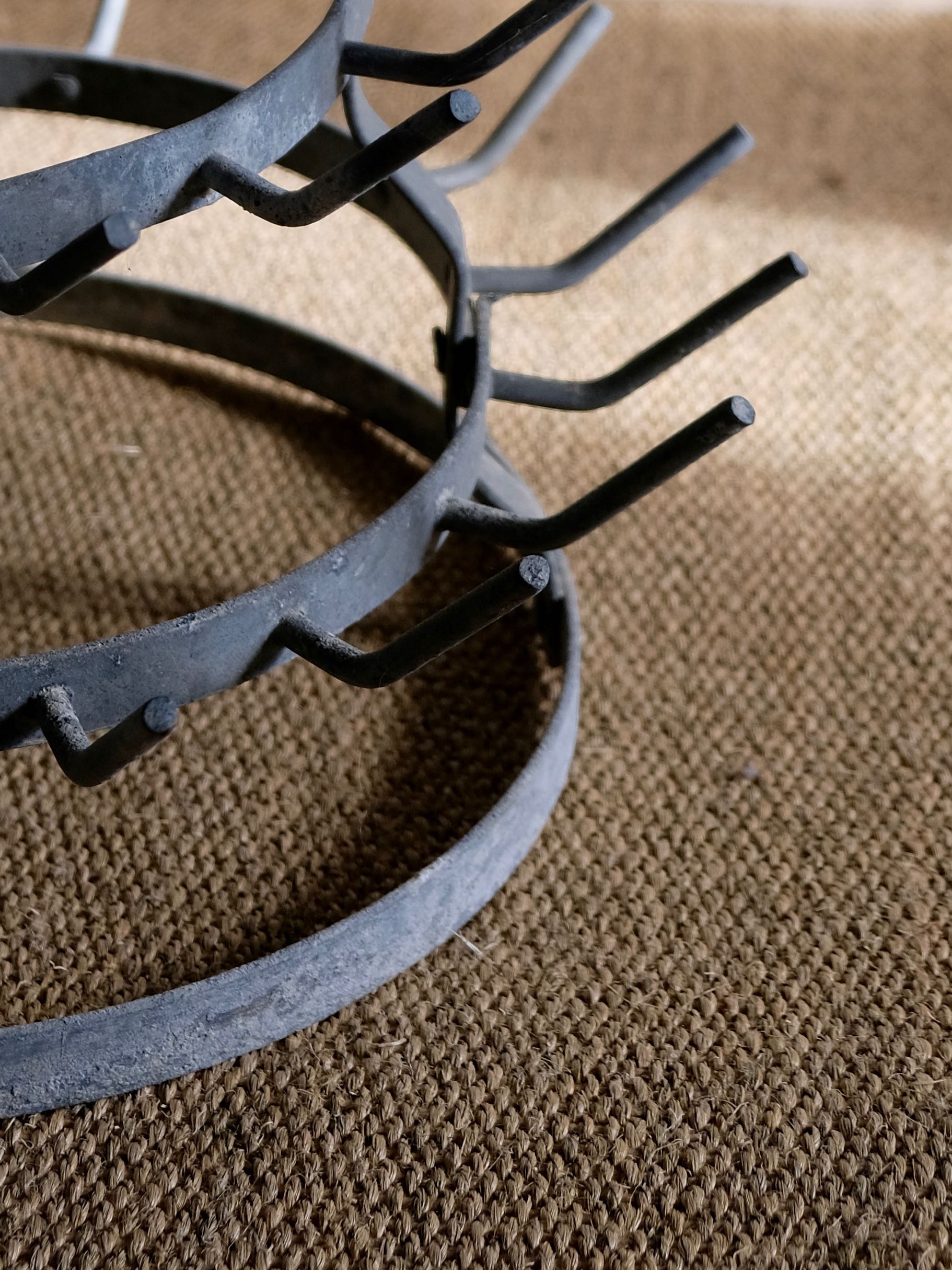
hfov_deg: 15.4
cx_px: 105
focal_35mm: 95
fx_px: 3483
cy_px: -200
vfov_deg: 19.6
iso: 400
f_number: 3.2
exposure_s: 1/140
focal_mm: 26.5
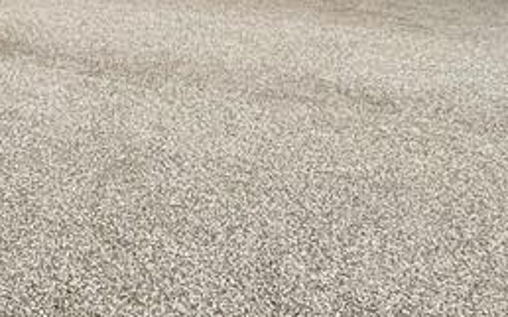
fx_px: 816
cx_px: -248
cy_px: -224
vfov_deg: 18.2
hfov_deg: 25.9
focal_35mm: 59
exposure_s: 1/472
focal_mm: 2.22
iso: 50
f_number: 2.2
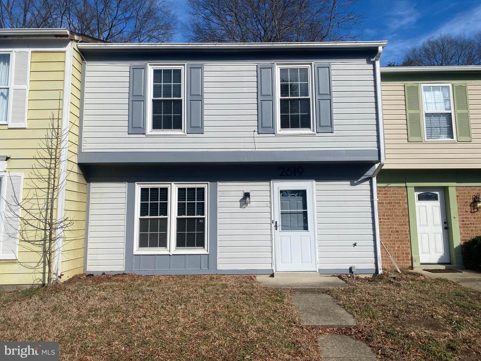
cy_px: 180
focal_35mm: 26
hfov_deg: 67.3
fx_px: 361
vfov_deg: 53.1
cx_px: 240
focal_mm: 4.25
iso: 32
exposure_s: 1/3731
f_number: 1.8
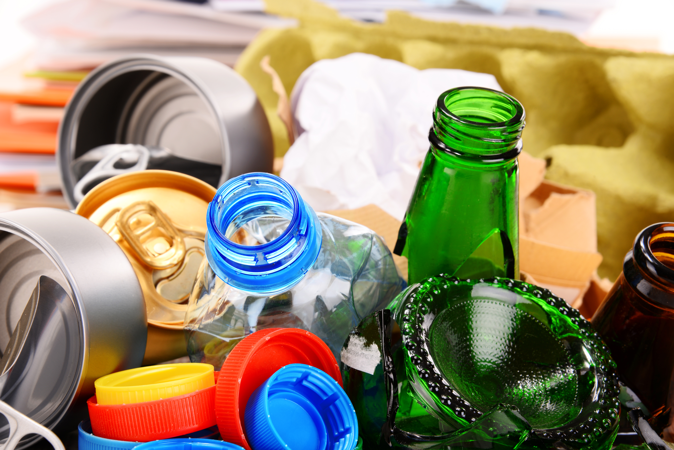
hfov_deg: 12.1
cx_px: 337
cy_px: 225
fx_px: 3184
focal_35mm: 170
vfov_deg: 8.1
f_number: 16
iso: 100
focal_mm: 170
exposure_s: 1/125
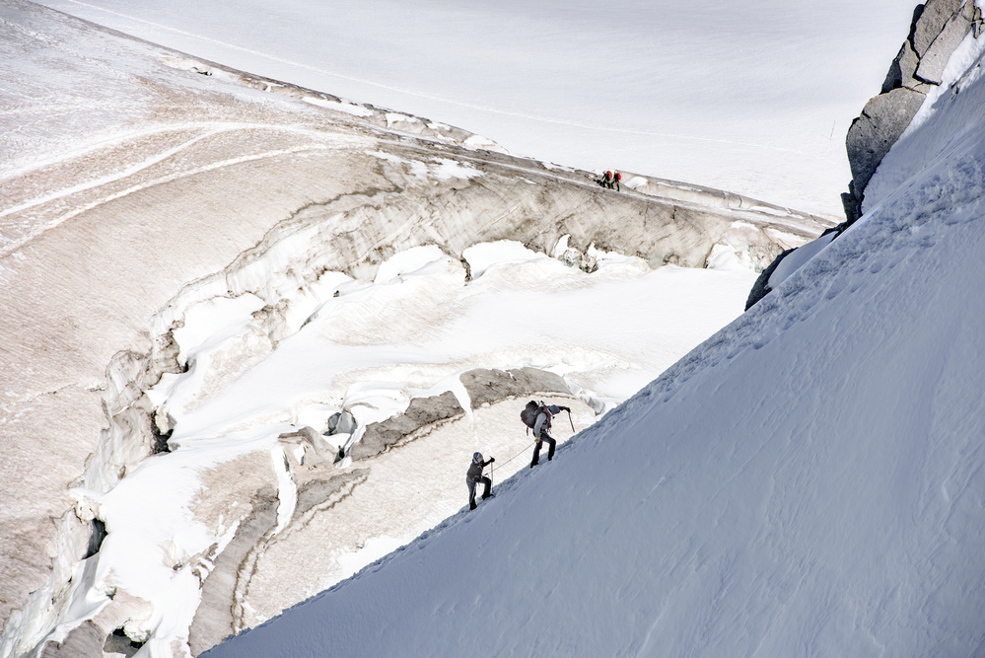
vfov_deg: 6.9
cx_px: 492
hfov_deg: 10.3
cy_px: 329
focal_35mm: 200
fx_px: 5474
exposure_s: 1/250
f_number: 9
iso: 100
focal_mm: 200
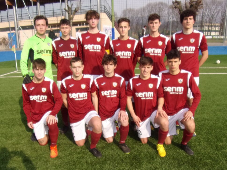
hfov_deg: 71.6
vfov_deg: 56.8
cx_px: 114
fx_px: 157
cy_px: 85
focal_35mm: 24
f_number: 3.3
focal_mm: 4.3
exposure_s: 1/950
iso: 80
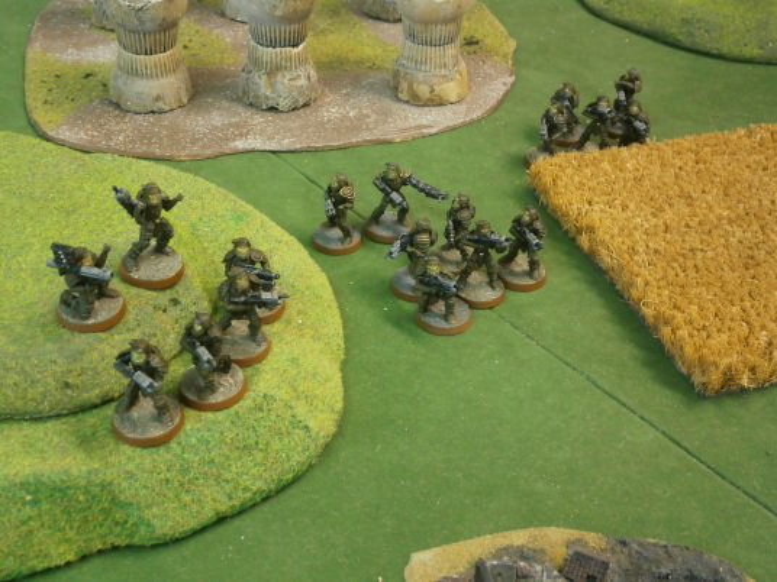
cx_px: 388
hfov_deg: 40.4
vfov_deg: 30.9
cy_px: 291
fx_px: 1055
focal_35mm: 47
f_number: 3.4
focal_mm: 8.3
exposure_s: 1/13
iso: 200
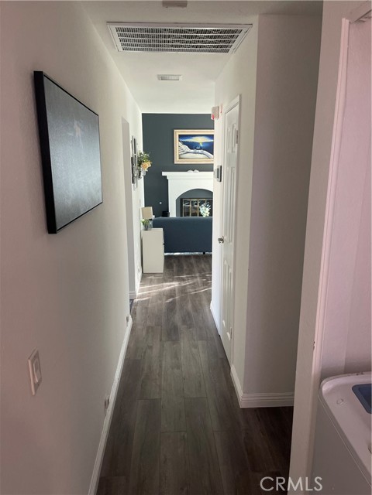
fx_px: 358
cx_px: 186
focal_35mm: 25
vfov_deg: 69.4
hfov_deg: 54.9
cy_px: 248
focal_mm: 5.1
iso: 125
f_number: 1.6
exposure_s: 1/110
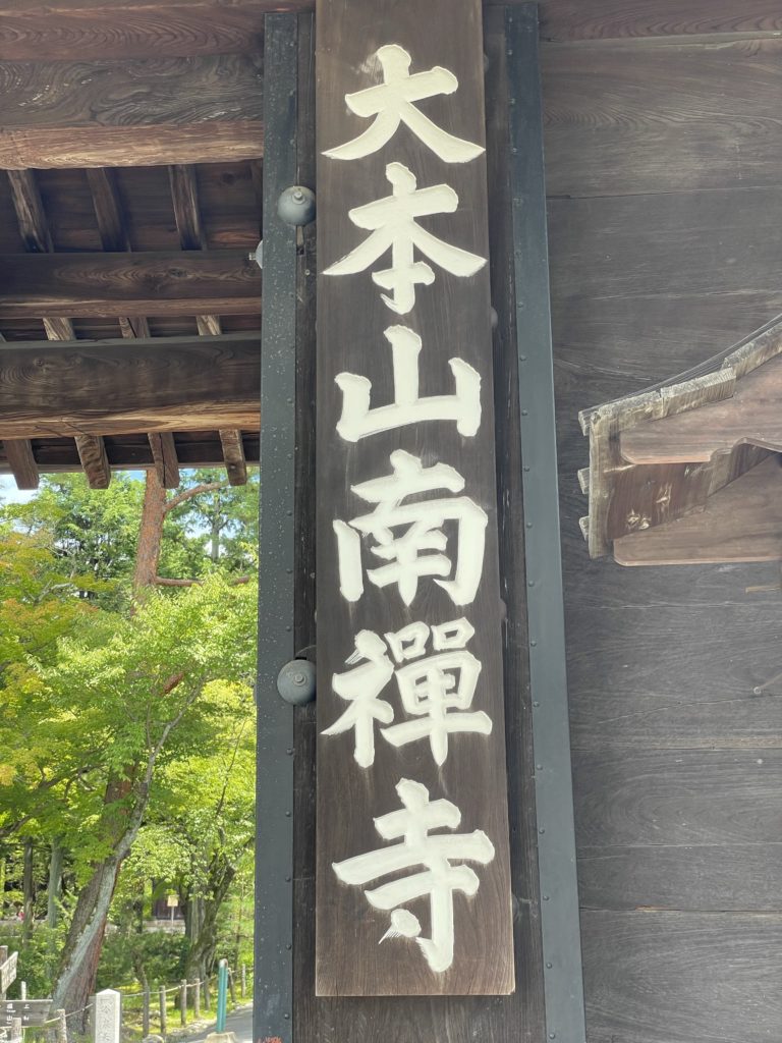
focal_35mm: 52
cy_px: 522
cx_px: 391
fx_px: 1566
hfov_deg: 28.0
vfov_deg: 36.8
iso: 25
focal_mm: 6
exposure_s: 1/165
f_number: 2
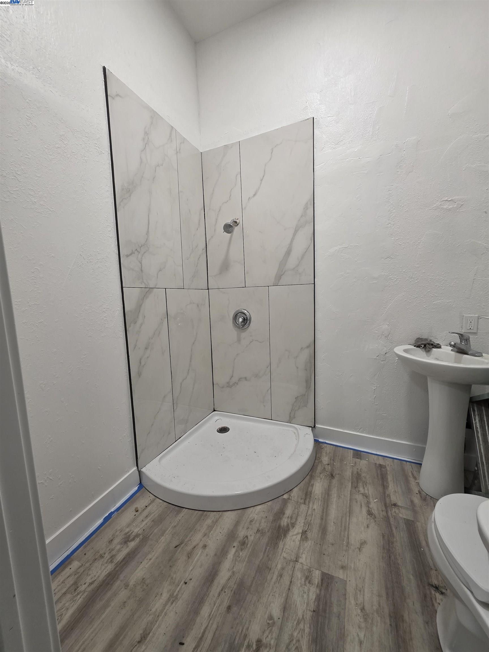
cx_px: 244
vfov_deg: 106.2
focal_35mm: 13
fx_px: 245
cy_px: 326
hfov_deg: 89.9
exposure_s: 1/120
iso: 160
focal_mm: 2.2
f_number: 1.9
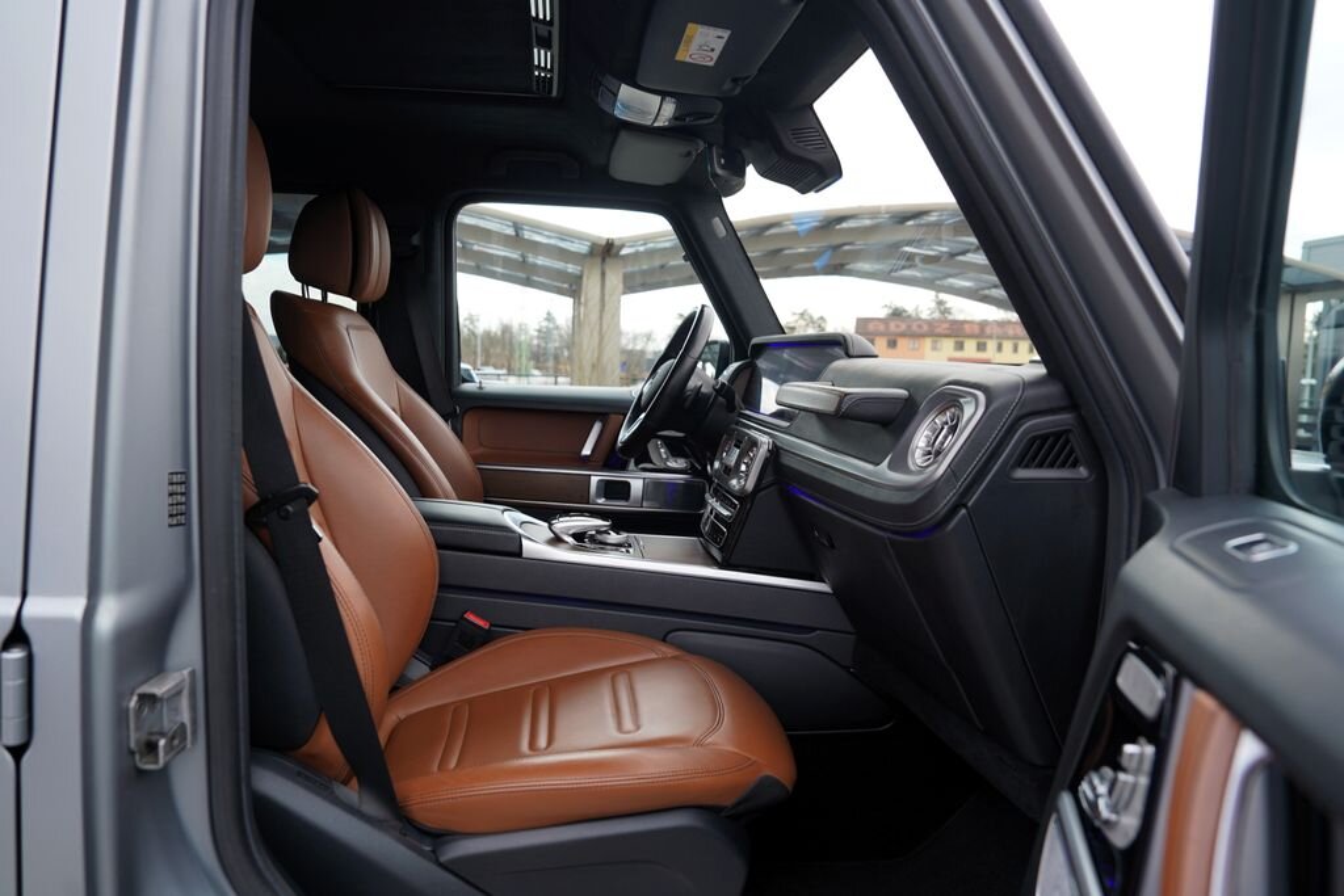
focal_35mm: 24
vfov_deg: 53.1
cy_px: 448
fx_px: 896
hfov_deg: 73.7
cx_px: 672
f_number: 4.5
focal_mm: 24
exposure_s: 1/80
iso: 100
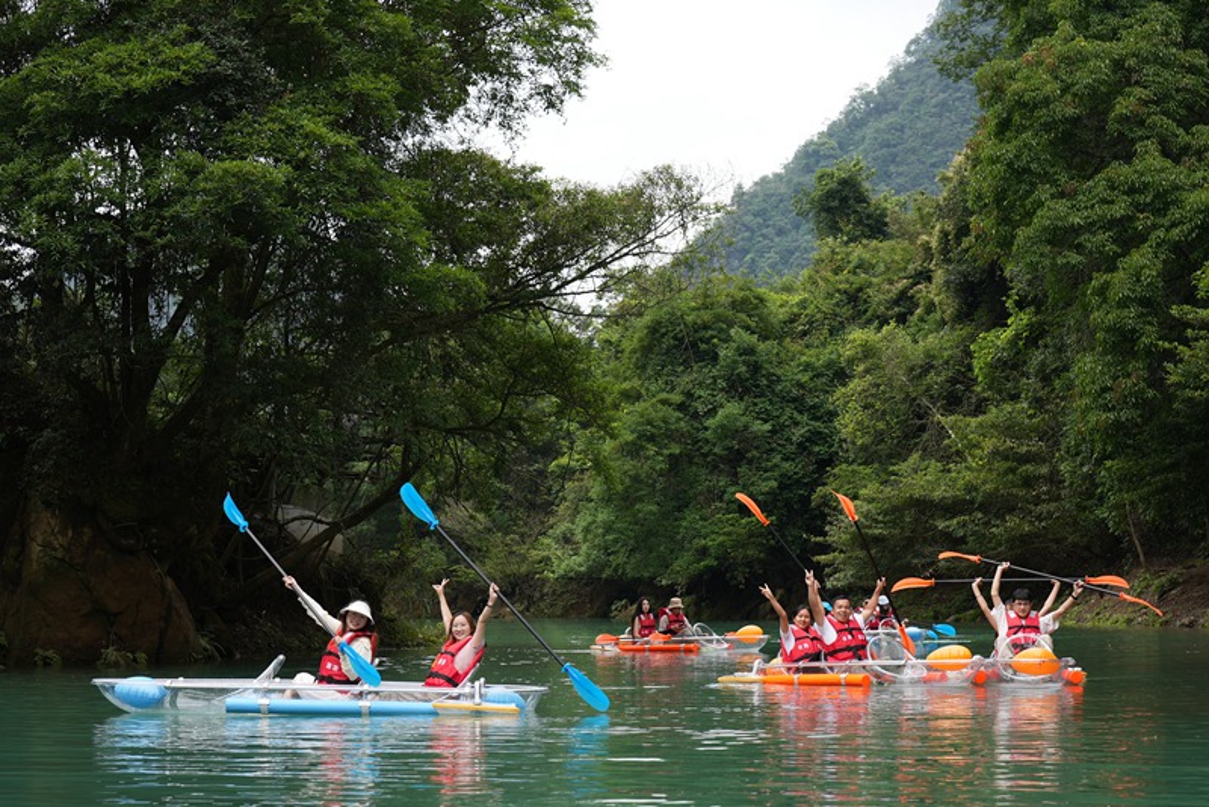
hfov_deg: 28.8
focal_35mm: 70
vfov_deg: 19.5
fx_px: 2352
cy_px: 404
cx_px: 604
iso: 250
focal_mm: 70
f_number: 5.6
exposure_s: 1/400
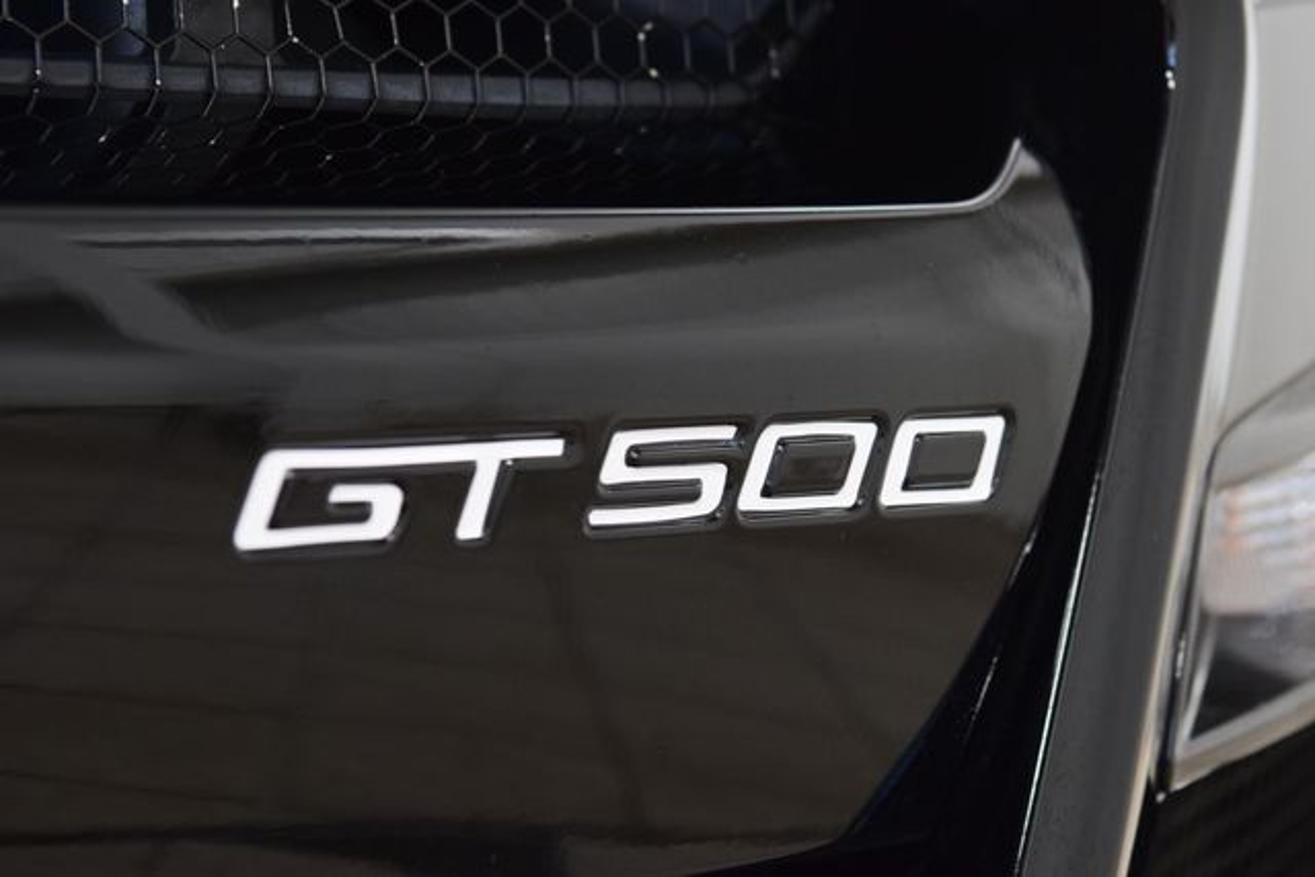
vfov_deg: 13.0
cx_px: 658
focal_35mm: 105
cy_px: 438
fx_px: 3836
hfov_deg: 19.5
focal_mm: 70
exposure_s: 1/30
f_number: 5
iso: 1600
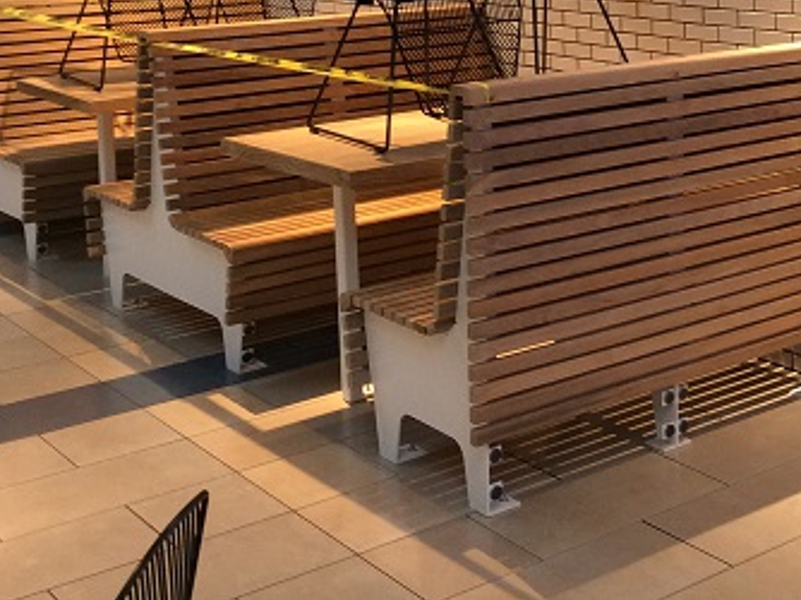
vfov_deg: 22.8
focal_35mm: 62
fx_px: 1434
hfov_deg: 30.9
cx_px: 564
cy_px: 22
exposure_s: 1/24
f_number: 2.4
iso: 80
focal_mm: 3.3
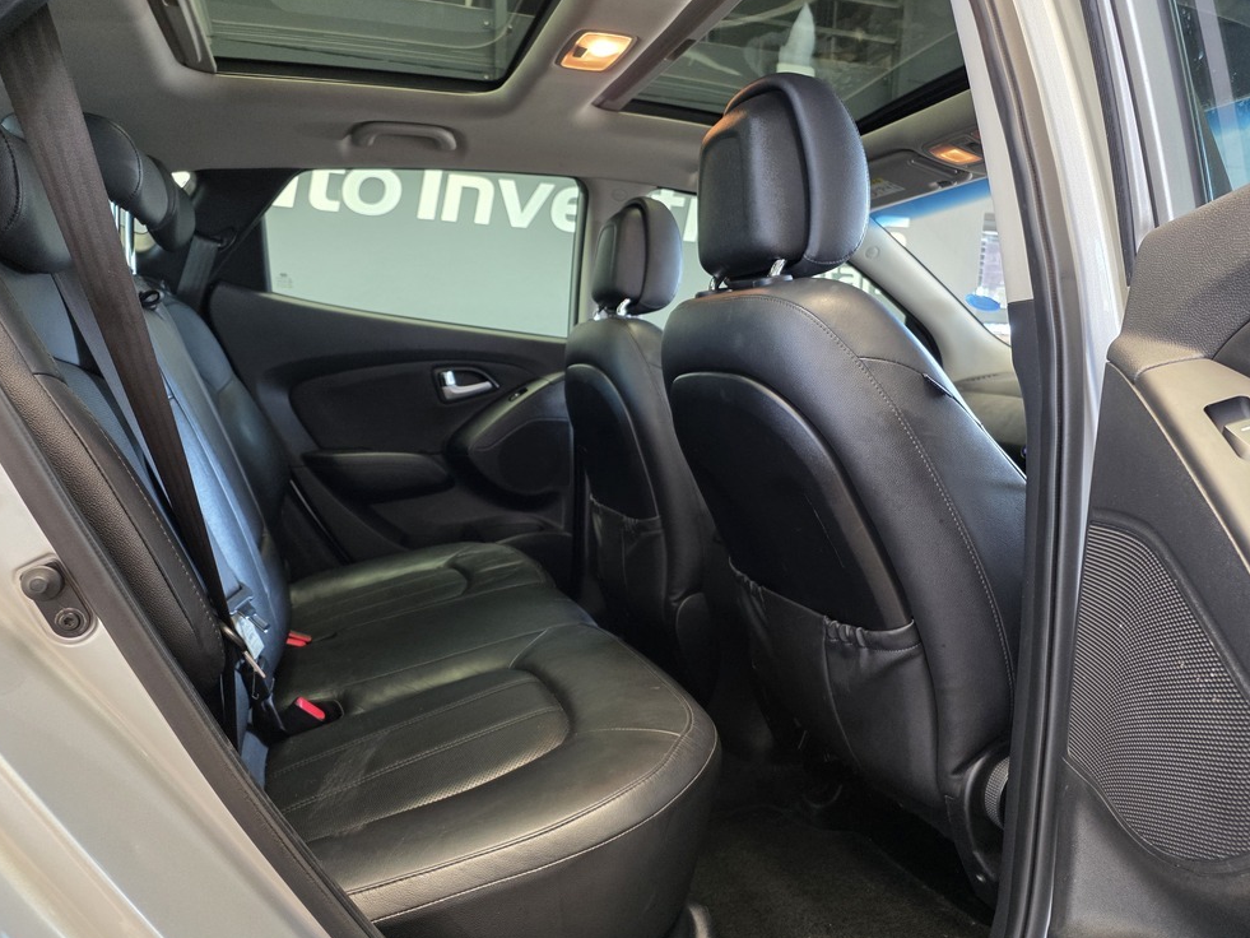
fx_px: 867
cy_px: 486
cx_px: 618
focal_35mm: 24
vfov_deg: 56.8
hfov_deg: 71.6
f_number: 1.7
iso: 250
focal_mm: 6.25
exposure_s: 1/100
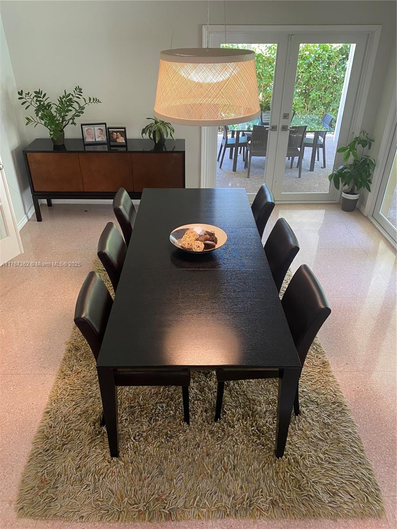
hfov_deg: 53.1
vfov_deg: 67.3
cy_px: 264
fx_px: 398
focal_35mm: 26
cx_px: 198
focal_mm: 4.25
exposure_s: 1/60
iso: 160
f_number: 1.8
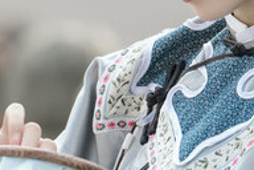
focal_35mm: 1215
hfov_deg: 1.7
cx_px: 15
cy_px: 39
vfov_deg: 1.1
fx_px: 8572
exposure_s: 1/200
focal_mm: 194
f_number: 2.8
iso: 100
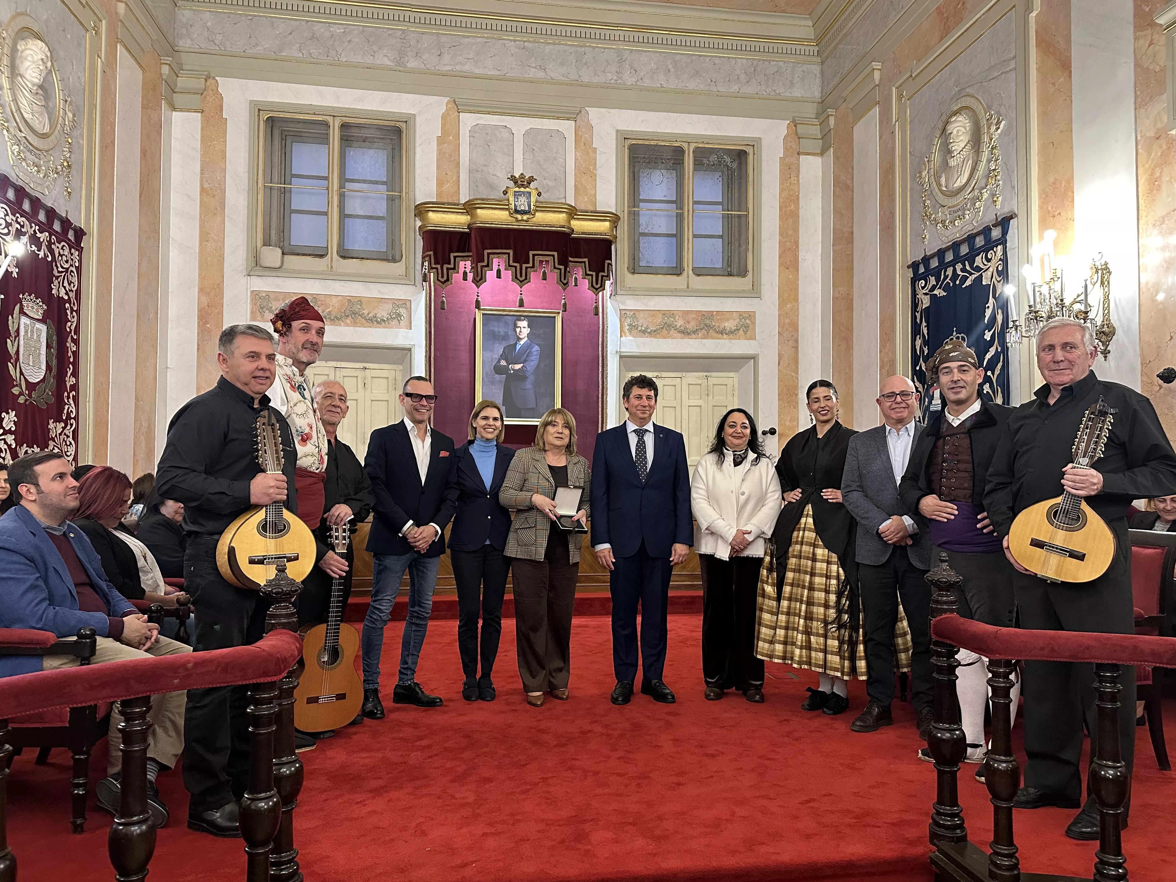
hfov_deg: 69.4
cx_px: 610
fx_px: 849
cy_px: 453
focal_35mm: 25
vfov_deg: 54.9
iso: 400
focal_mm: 6.86
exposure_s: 1/50
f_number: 1.78
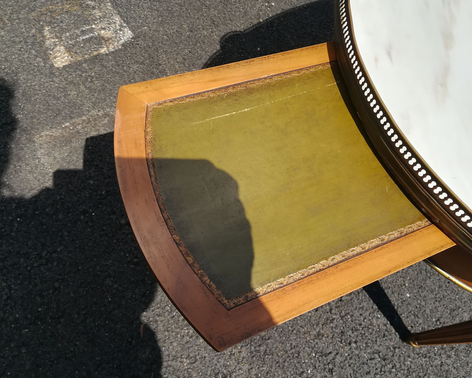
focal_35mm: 28
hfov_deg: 62.2
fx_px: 391
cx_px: 248
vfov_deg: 51.5
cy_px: 194
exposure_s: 1/941
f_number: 2.2
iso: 50
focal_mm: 3.83
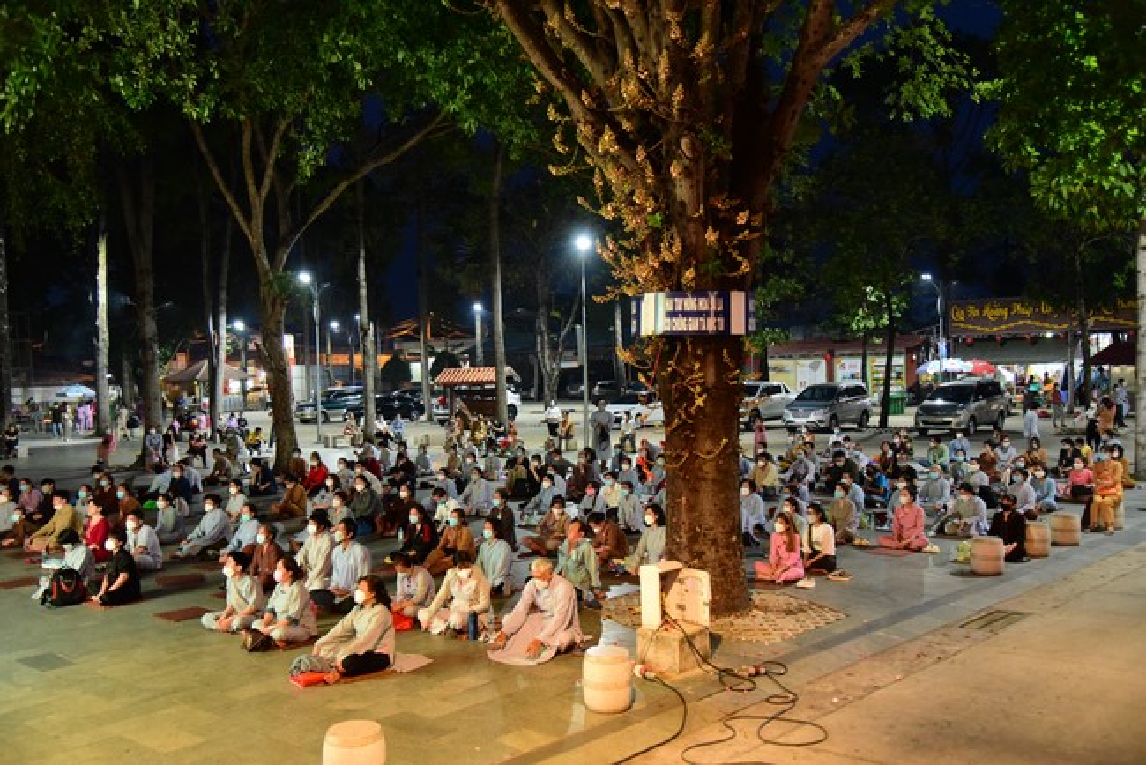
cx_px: 573
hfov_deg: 55.8
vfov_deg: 38.9
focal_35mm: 34
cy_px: 382
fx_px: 1083
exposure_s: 1/80
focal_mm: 34
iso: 6400
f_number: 4
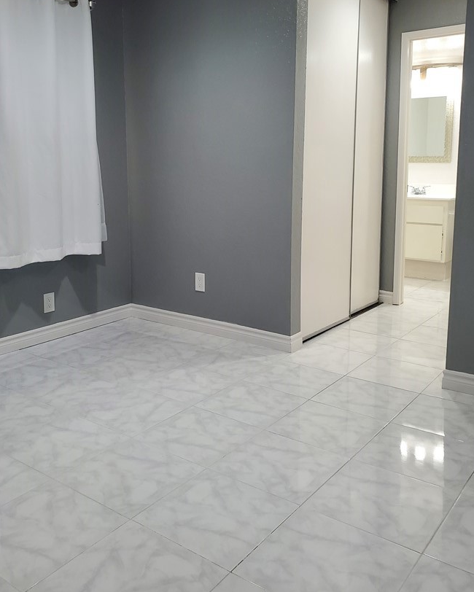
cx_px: 209
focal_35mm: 32
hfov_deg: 45.7
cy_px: 262
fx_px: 561
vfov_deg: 55.5
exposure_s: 1/120
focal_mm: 4.3
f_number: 2.4
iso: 250
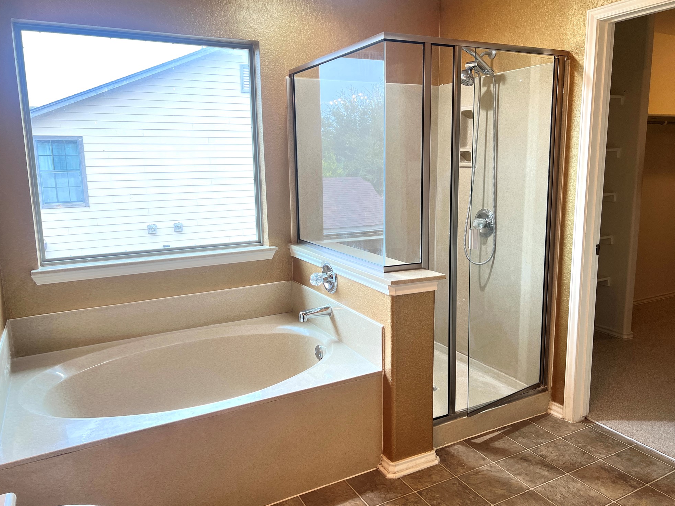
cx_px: 346
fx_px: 526
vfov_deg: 51.3
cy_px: 246
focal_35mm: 27
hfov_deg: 65.3
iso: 100
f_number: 1.5
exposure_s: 1/120
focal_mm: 5.7
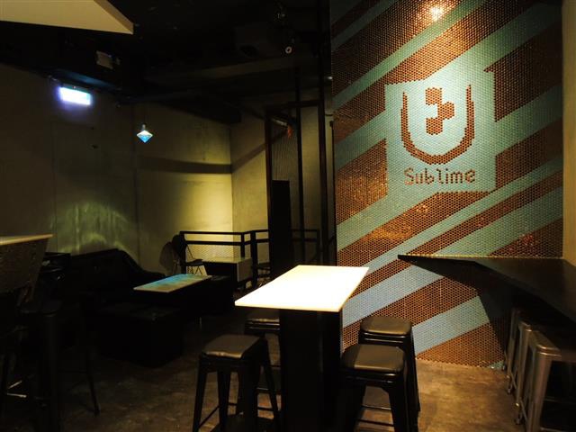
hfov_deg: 71.6
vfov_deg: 56.8
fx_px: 399
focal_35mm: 24
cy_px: 216
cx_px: 288
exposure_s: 1/8
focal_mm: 4.3
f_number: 2.8
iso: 640
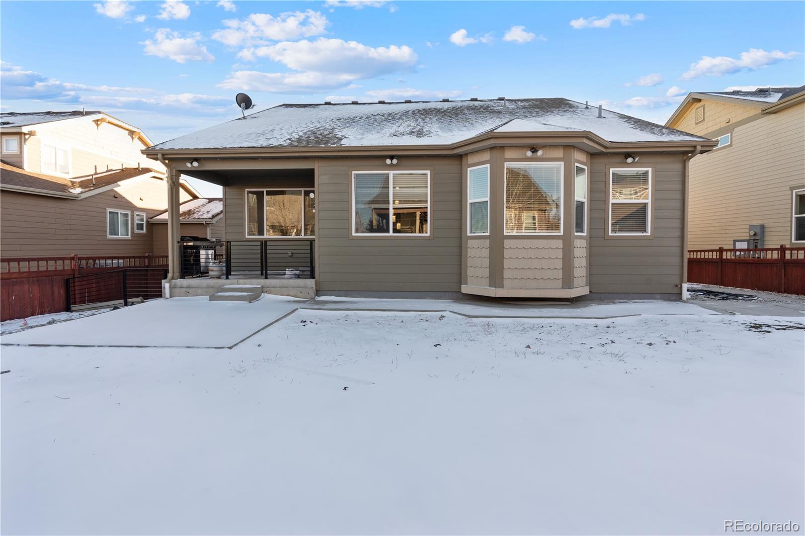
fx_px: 358
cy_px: 268
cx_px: 402
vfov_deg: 73.7
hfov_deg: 96.7
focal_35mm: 16
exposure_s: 1/100
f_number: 9
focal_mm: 16
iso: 200
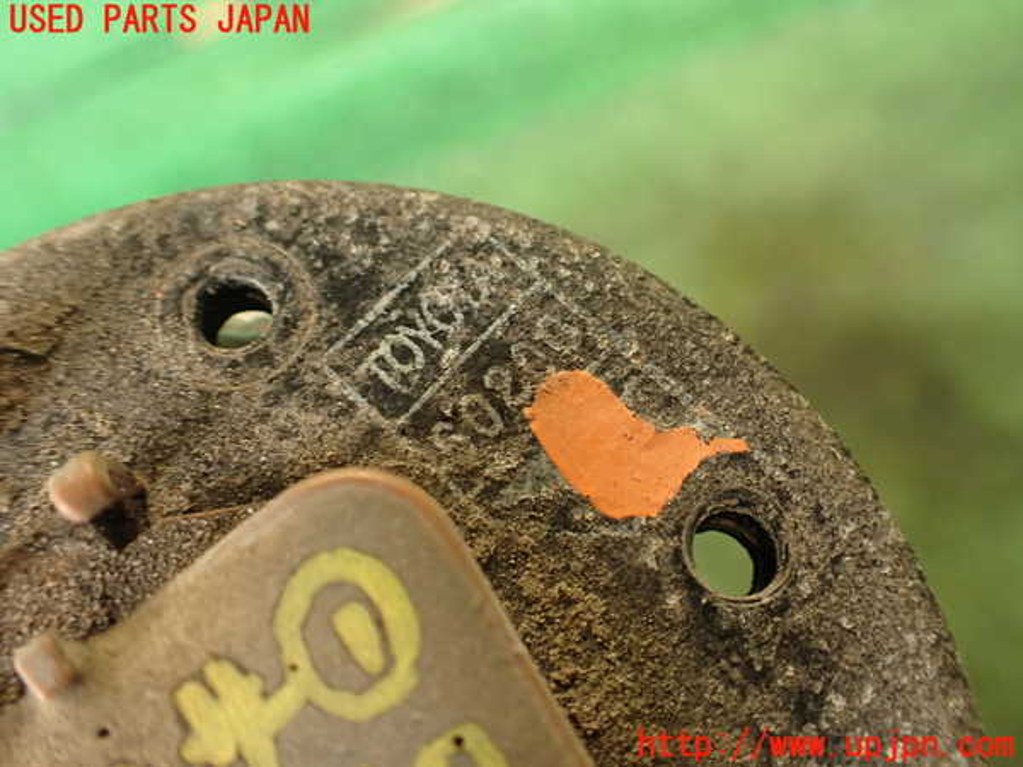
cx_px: 512
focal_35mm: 32
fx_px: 946
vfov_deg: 44.2
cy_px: 384
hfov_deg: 56.8
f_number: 2.4
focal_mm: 5.79
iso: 250
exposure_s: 1/30
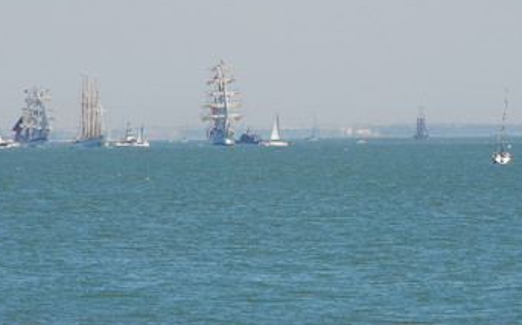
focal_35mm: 447
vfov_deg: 2.9
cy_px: 90
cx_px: 237
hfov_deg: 4.7
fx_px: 6356
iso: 125
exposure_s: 1/250
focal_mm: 200
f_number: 10
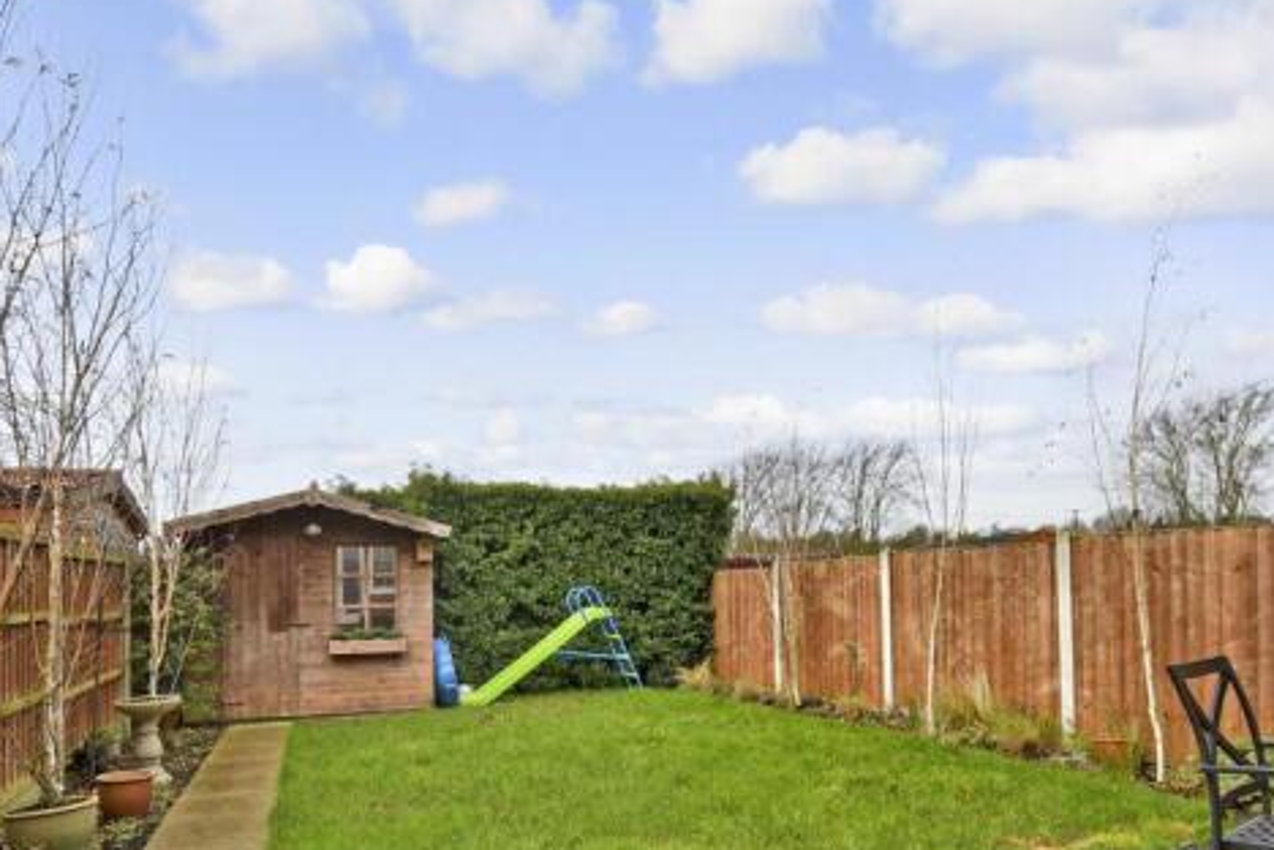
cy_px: 582
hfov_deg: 81.1
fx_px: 743
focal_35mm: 21
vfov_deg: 57.9
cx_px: 603
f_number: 8
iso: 80
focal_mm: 10
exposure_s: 1/60
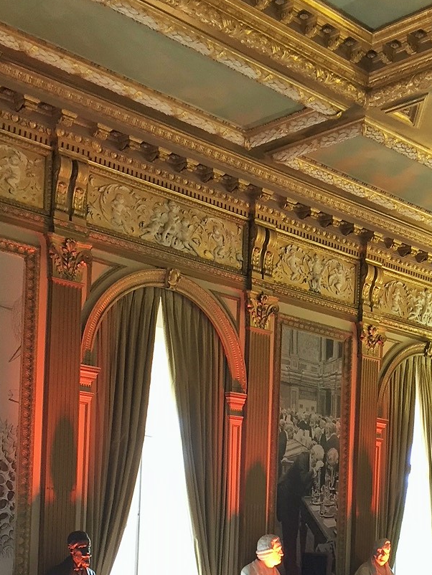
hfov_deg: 24.5
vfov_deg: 31.0
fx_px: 981
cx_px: 342
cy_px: 530
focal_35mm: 59
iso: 100
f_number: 2.2
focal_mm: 4.15
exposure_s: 1/33
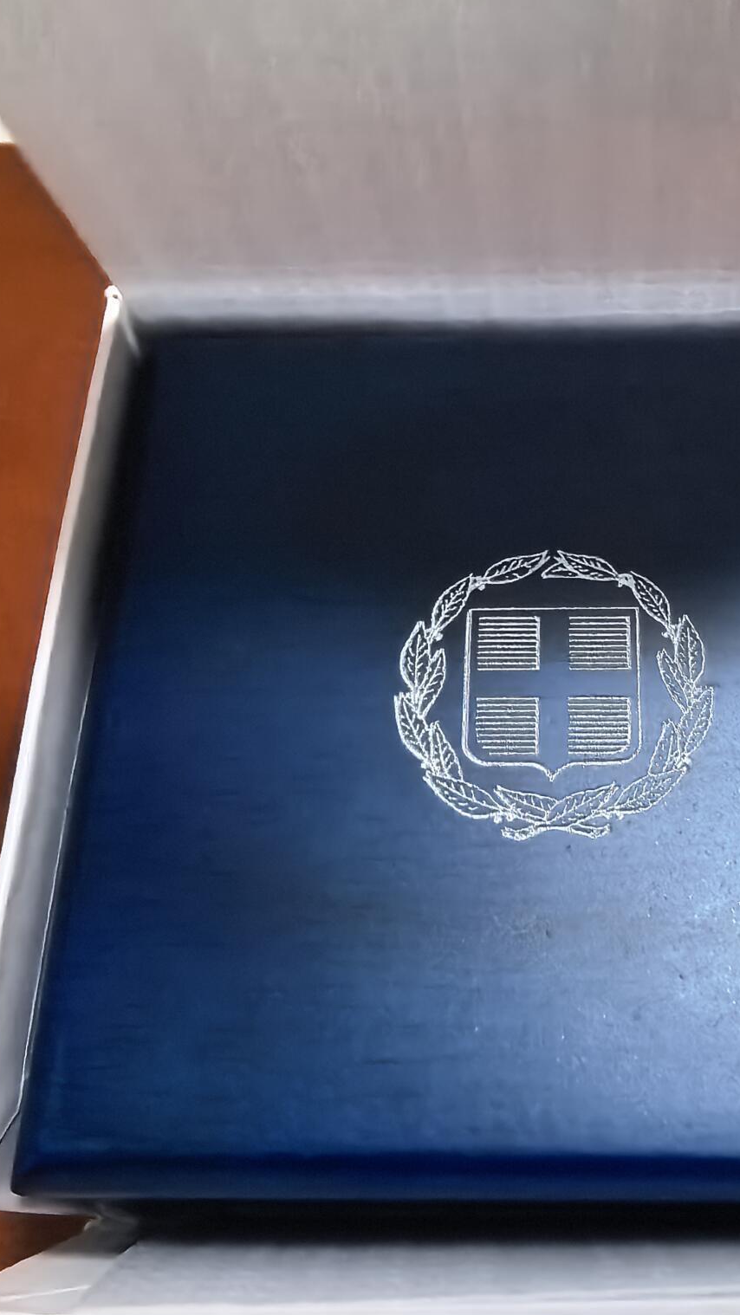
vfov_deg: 62.2
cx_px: 516
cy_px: 772
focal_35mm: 31
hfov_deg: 37.2
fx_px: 1081
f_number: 2.2
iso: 800
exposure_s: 1/20
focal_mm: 1.68
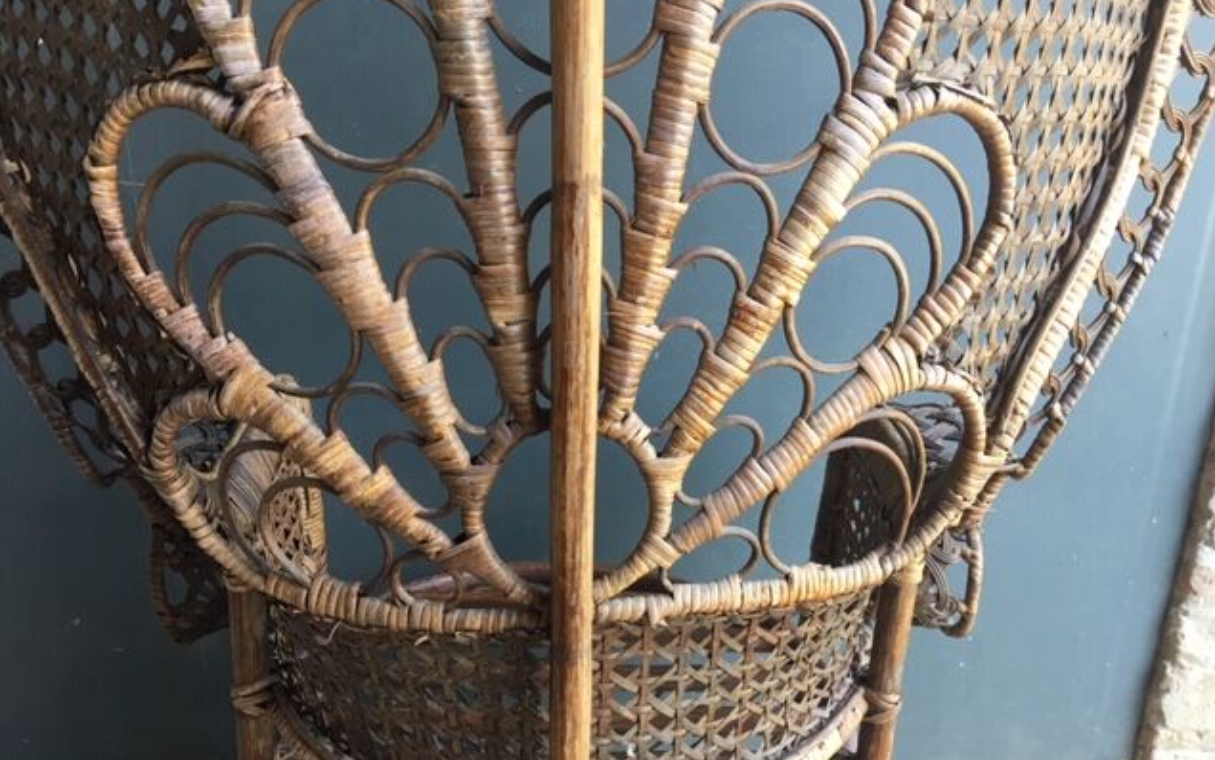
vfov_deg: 40.5
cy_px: 446
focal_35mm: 31
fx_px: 1027
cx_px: 610
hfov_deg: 61.2
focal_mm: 4.15
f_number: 2.2
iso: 40
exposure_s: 1/33
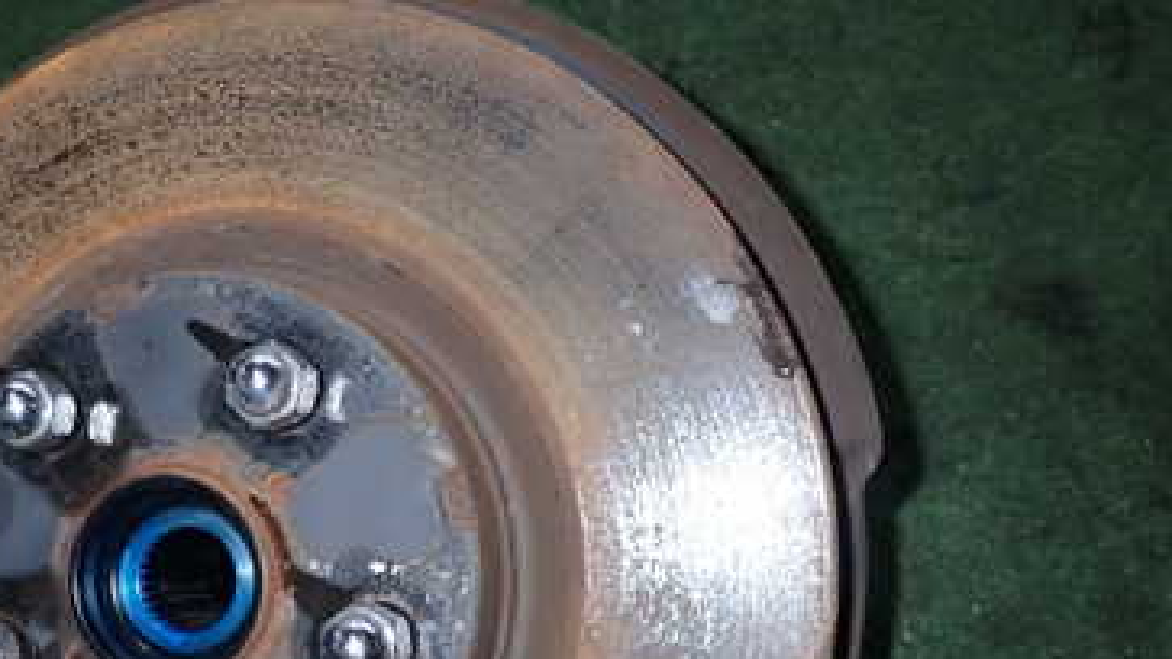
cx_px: 207
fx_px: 1398
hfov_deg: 43.0
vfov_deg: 25.6
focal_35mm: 45
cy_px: 598
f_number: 5.6
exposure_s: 1/30
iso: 200
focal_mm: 4.5
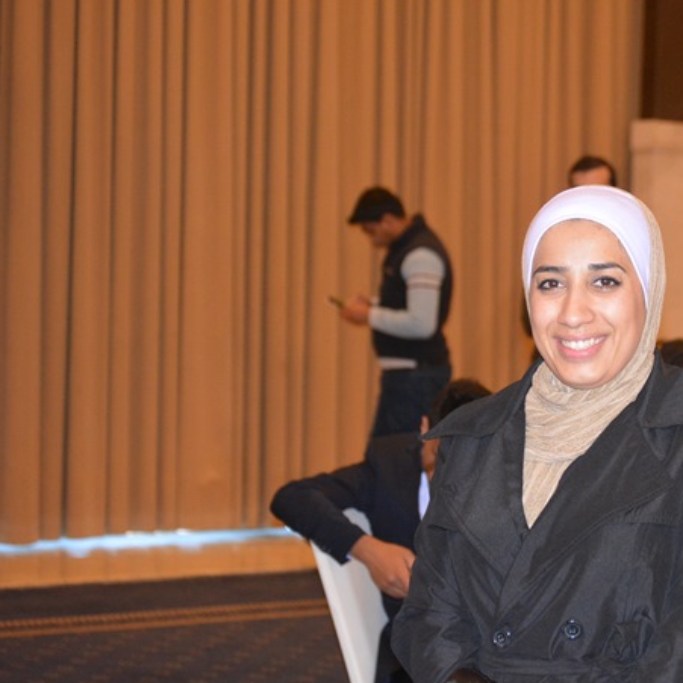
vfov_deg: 15.6
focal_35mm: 112
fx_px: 2493
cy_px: 354
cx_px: 541
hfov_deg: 15.5
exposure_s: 1/60
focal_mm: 55
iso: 2200
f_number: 4
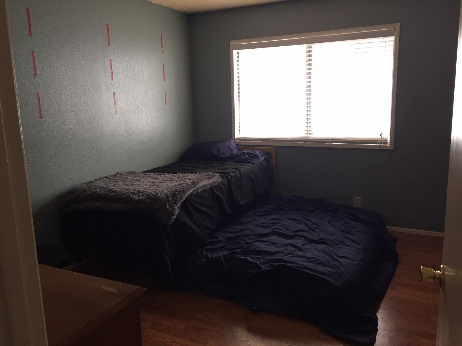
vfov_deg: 48.2
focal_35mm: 29
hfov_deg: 61.7
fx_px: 387
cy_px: 173
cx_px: 231
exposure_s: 1/30
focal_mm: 4.15
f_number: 2.2
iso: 40
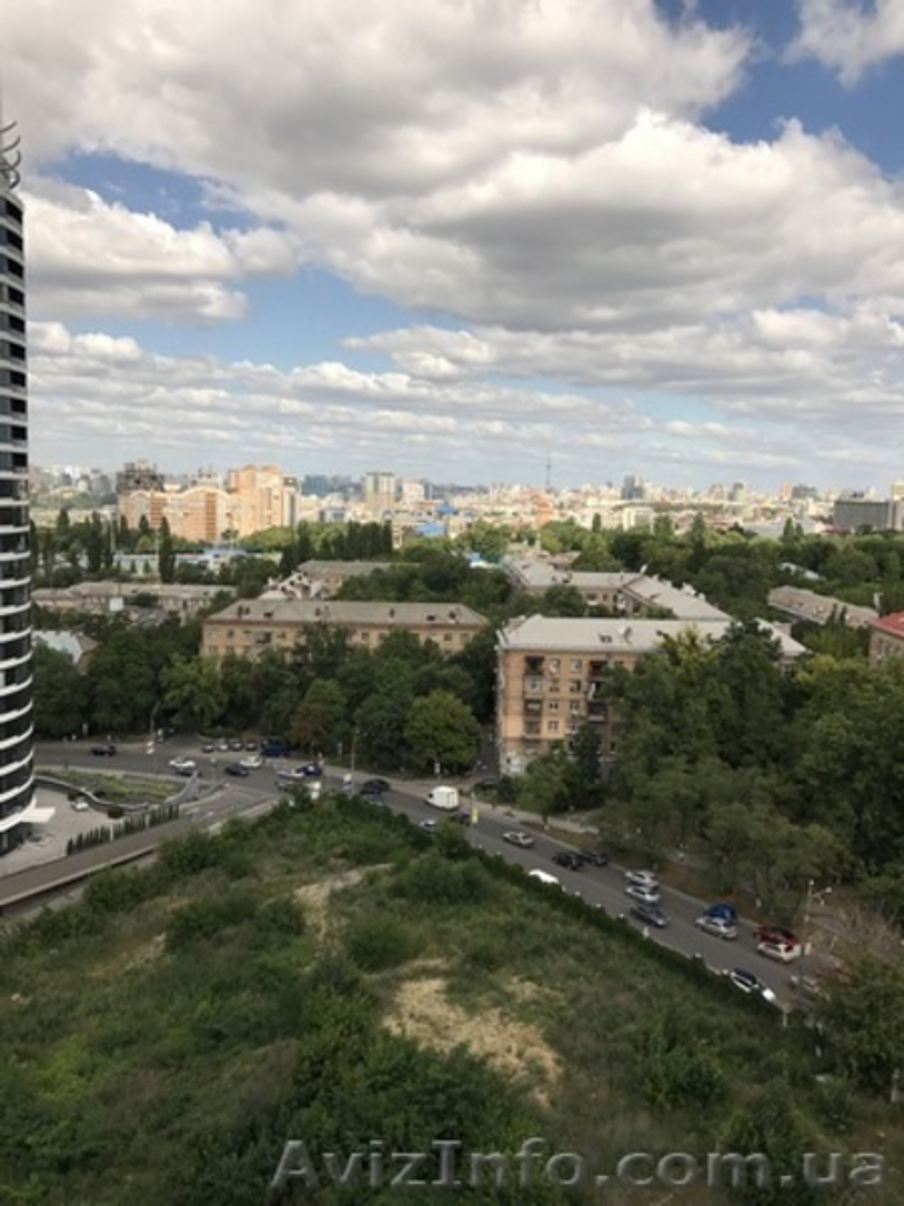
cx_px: 452
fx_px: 975
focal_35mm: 28
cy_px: 603
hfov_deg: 49.7
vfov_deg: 63.4
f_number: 1.8
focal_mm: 3.99
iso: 20
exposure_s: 1/3096
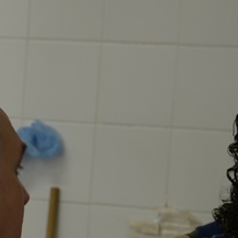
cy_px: 280
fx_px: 1774
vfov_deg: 7.6
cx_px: 24
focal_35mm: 228
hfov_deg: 7.7
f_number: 4.5
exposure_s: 1/25
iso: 200
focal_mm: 38
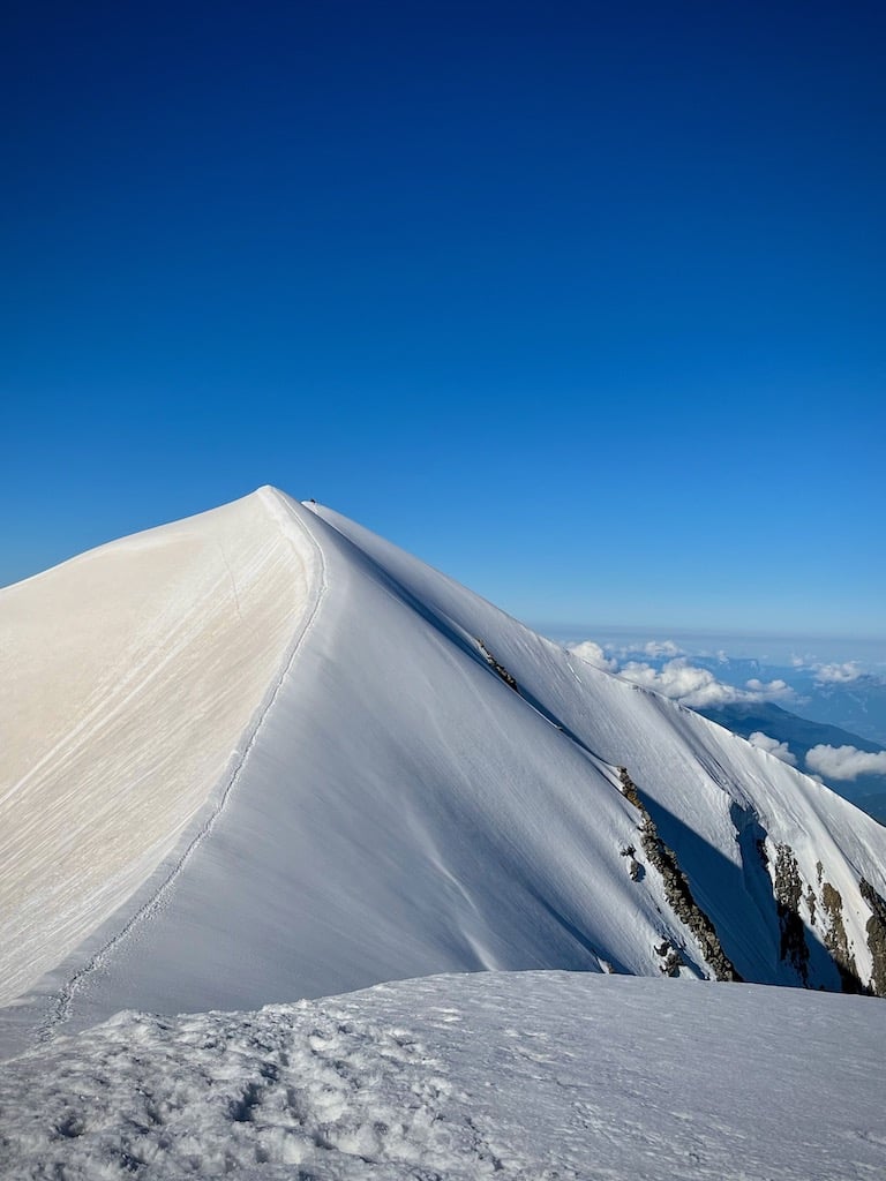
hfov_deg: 53.1
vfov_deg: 67.3
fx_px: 887
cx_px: 443
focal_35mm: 26
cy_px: 590
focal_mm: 5.1
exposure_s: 1/9901
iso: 50
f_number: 1.6
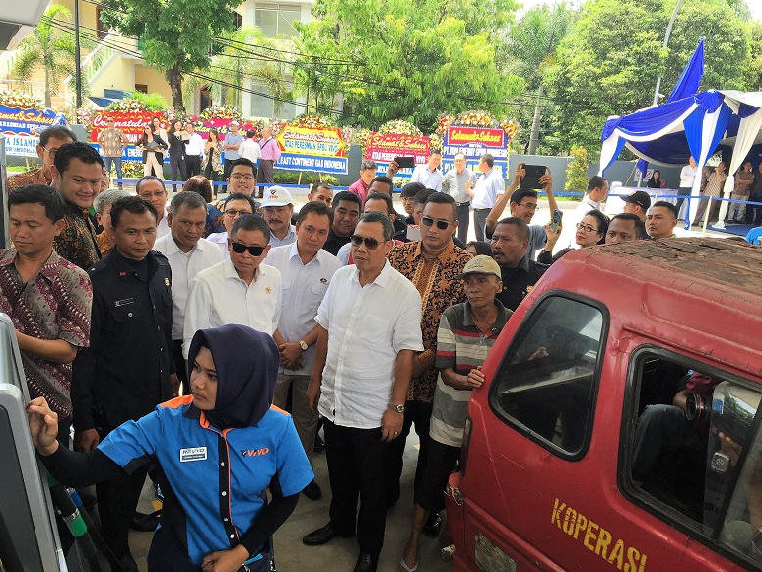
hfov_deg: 59.9
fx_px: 660
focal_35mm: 30
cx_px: 369
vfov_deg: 46.8
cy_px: 290
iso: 32
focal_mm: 4.15
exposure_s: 1/380
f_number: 2.2
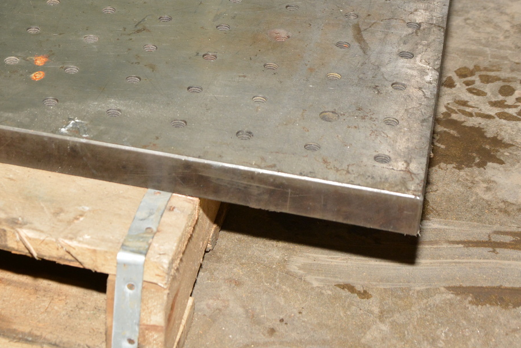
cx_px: 145
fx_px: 1303
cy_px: 37
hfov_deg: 22.5
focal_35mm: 90
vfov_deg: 15.0
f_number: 7.1
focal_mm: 32
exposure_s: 1/60
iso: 800
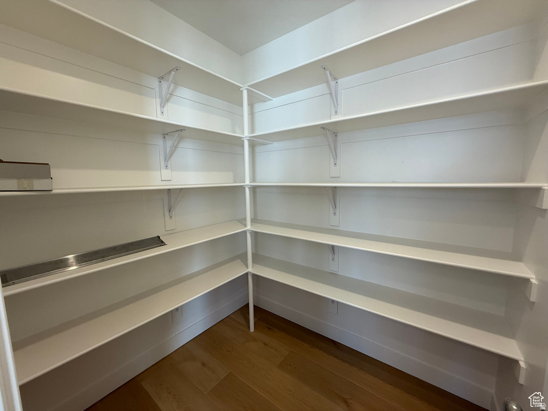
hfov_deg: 102.1
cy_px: 206
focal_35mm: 14
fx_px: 222
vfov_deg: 85.7
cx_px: 274
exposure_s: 1/120
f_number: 2.2
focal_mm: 2.22
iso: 160
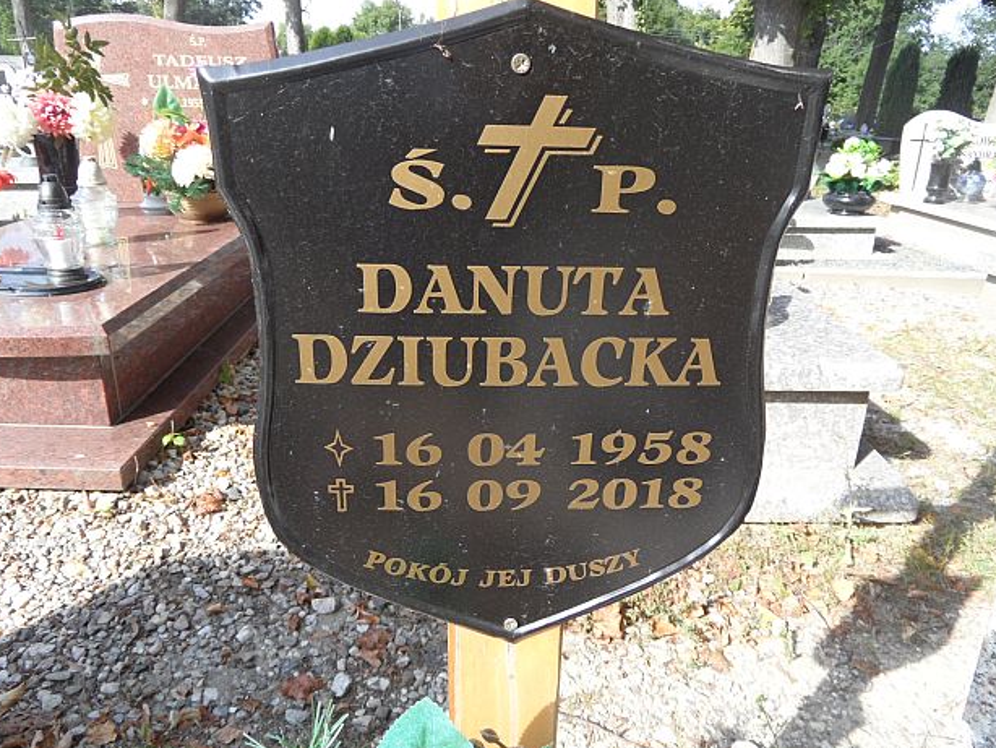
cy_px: 383
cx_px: 495
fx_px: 720
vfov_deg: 54.9
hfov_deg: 69.4
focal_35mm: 25
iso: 80
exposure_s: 1/250
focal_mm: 3.9
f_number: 3.2
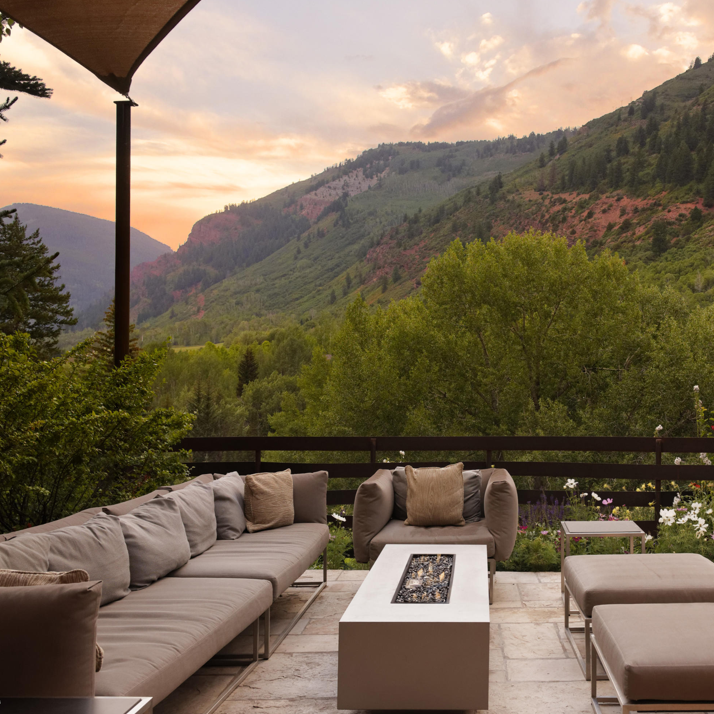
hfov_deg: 46.6
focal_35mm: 35
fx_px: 817
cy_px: 362
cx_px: 462
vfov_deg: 47.2
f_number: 7.1
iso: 2000
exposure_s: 1/320
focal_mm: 27
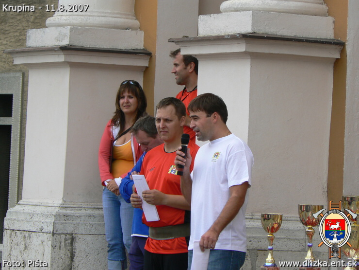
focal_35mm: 264
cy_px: 135
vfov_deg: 5.6
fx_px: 2738
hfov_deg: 7.5
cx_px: 180
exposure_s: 1/320
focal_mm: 44
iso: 80
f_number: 5.6
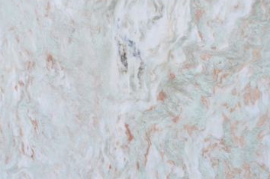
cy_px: 64
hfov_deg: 17.1
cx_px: 106
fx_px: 898
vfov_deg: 11.3
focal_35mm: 120
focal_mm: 58
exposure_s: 1/125
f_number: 10
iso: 200
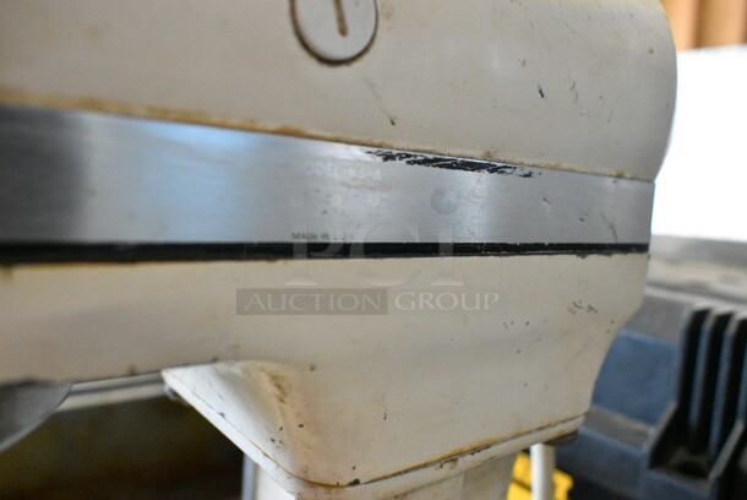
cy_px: 250
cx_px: 374
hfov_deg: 61.9
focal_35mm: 30
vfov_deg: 43.7
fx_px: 623
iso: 6400
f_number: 6.3
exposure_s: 1/160
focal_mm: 20
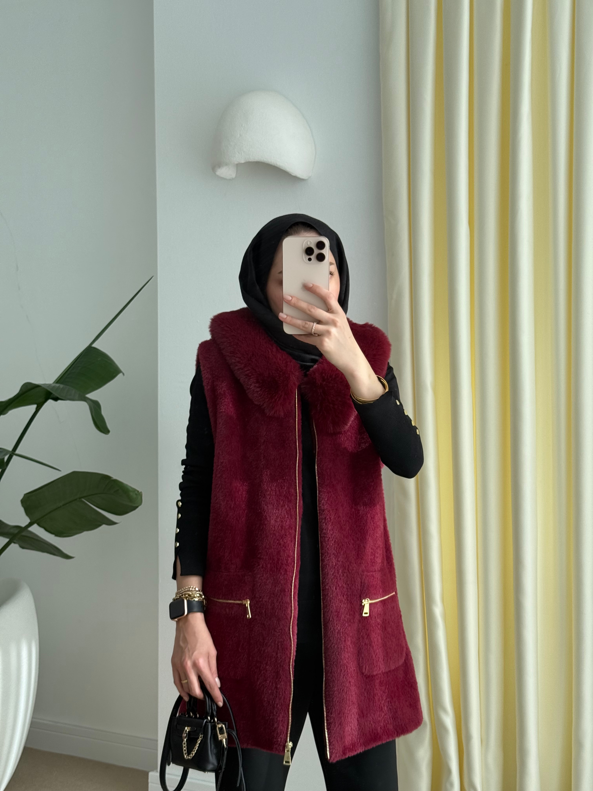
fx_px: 1096
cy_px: 396
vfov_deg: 39.7
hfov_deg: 30.3
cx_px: 296
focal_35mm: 48
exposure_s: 1/330
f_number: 1.78
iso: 80
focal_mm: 6.76
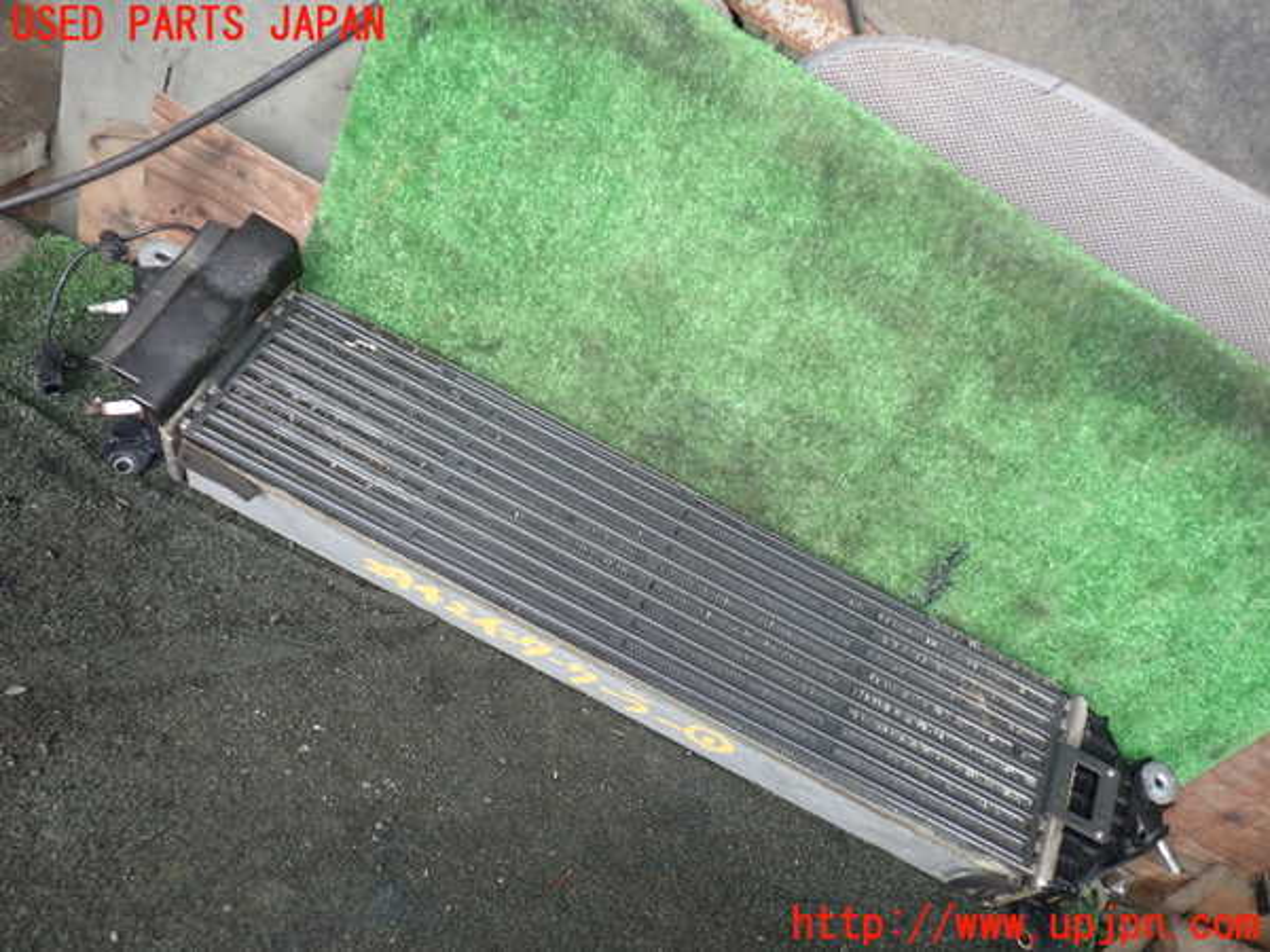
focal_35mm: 30
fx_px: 1101
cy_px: 476
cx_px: 635
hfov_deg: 60.0
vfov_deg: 46.8
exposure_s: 1/30
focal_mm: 5.4
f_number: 2.3
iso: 200
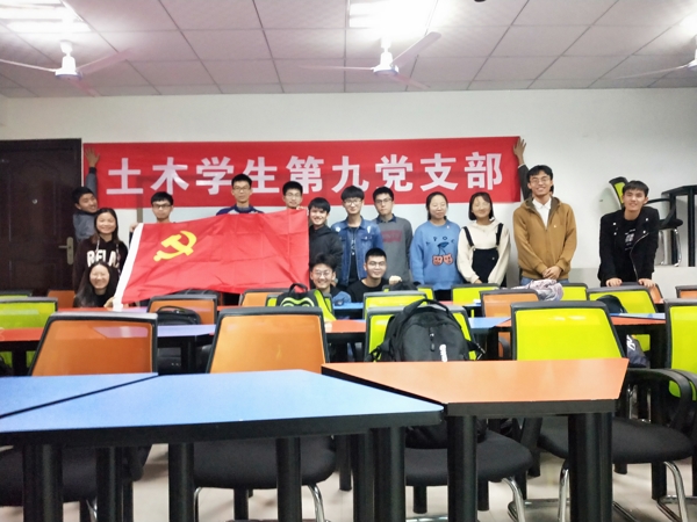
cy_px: 261
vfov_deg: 58.9
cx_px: 348
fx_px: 463
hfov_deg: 73.9
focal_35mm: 23
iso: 526
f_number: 1.7
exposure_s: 1/20
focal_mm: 3.99
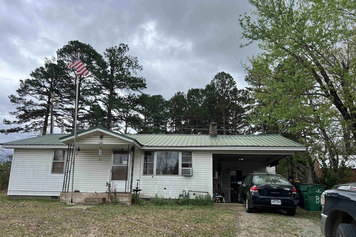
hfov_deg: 65.5
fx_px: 277
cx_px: 175
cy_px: 132
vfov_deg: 46.3
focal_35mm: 28
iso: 50
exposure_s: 1/2008
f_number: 1.5
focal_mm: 5.7
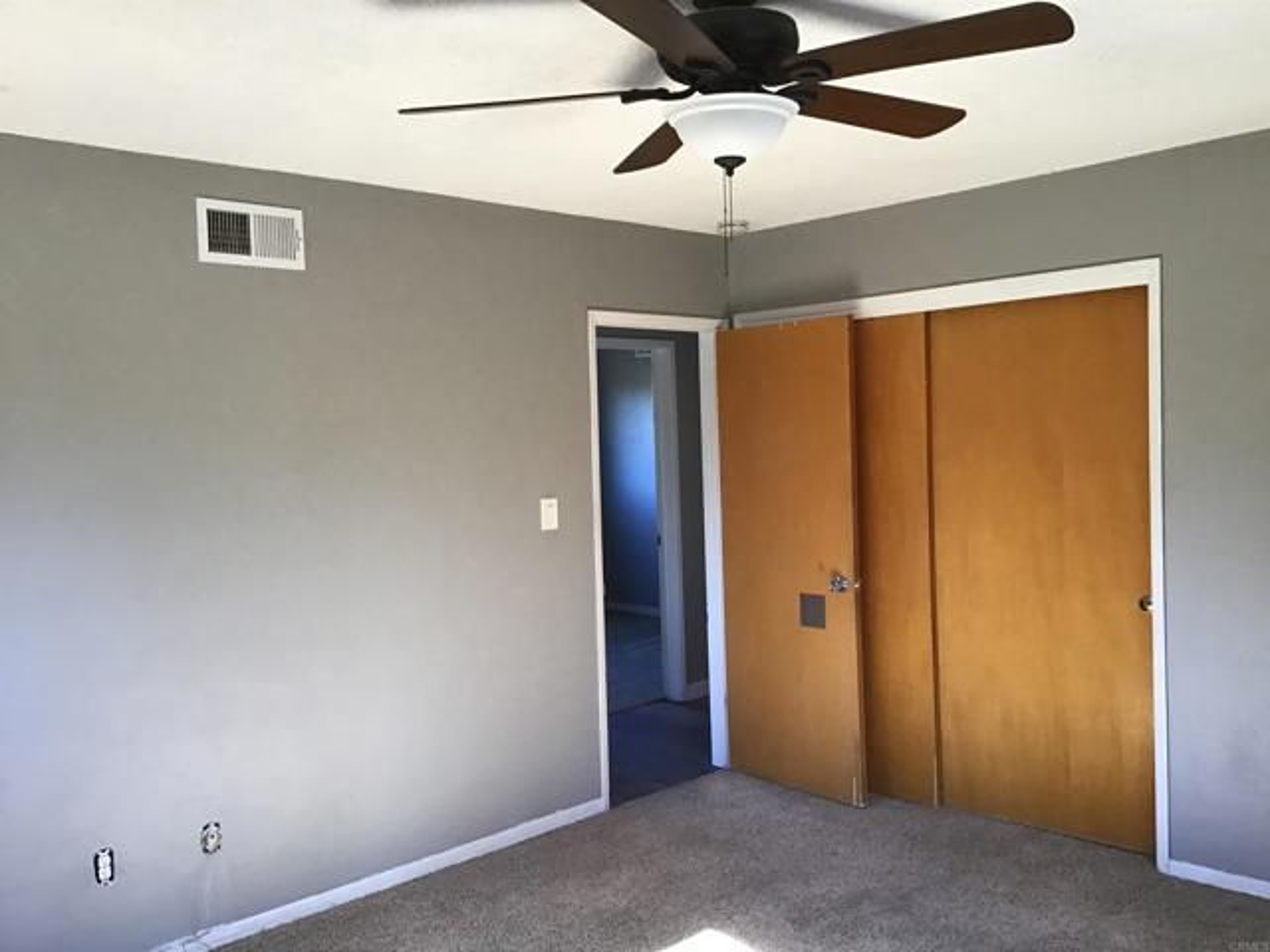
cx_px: 635
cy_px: 476
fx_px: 1137
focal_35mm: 31
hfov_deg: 58.4
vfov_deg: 45.4
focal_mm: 3.3
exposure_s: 1/30
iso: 32
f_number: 2.4
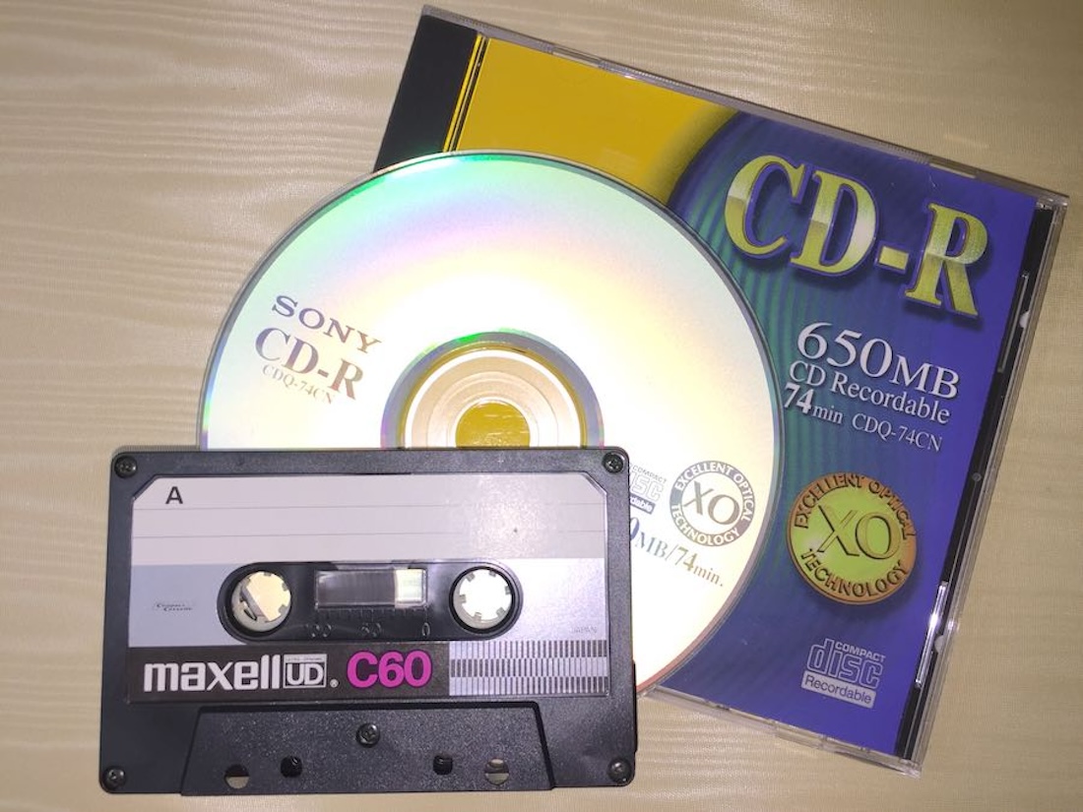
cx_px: 542
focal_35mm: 29
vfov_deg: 48.2
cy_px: 406
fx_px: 907
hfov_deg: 61.7
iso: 32
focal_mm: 4.15
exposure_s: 1/214
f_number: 2.2
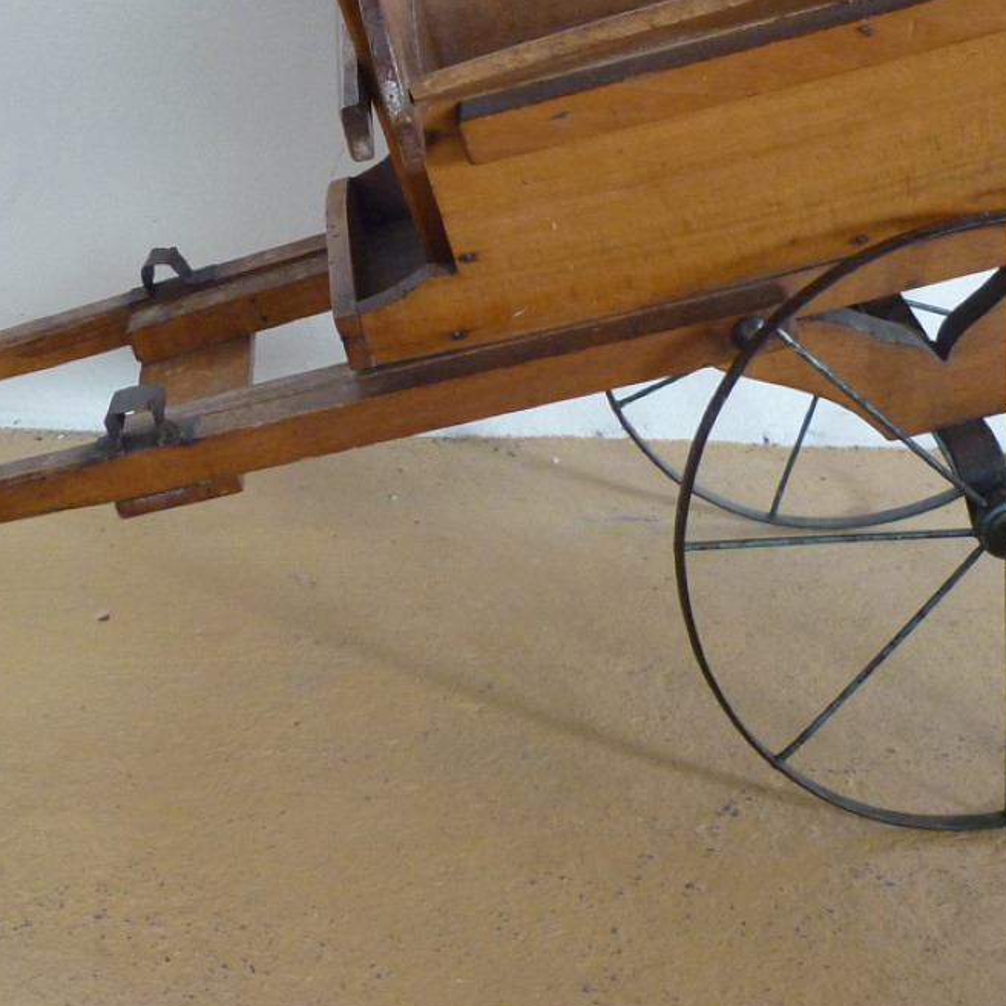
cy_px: 285
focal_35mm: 64
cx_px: 328
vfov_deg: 26.6
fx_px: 2104
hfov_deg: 26.7
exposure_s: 1/50
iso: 200
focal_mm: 5.5
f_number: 2.8
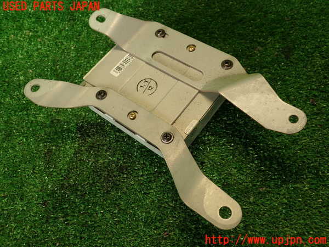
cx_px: 164
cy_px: 124
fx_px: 304
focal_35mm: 32
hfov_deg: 56.8
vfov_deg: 44.2
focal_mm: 5.79
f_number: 2.4
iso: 200
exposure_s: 1/60
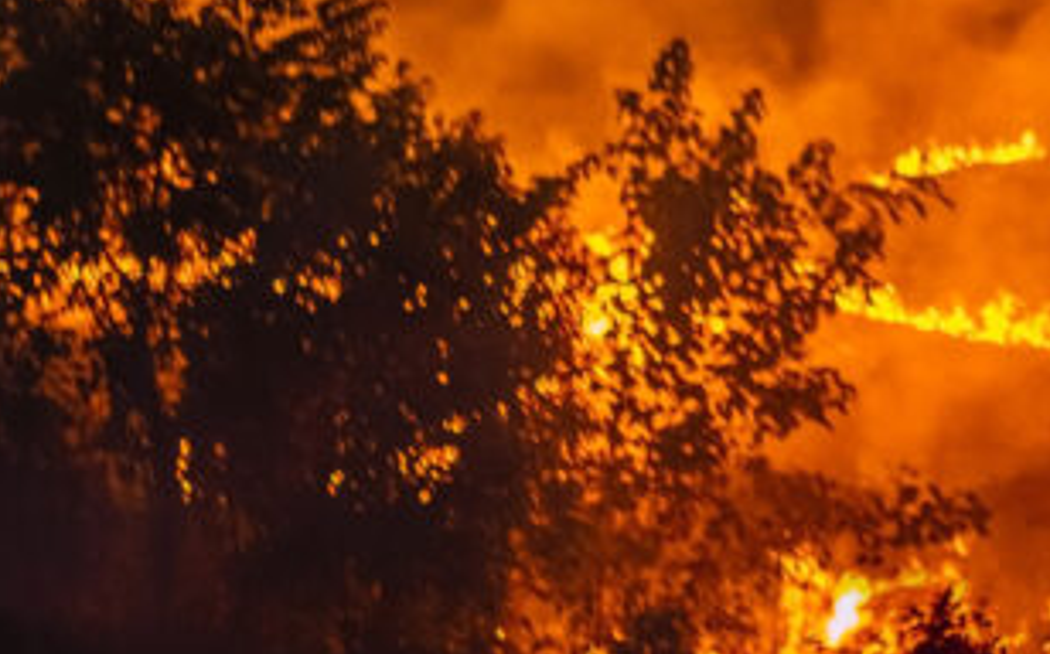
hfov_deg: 6.5
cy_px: -339
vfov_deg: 4.1
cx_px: 1899
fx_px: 9093
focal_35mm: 318
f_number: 2
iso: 640
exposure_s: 1/60
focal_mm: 50
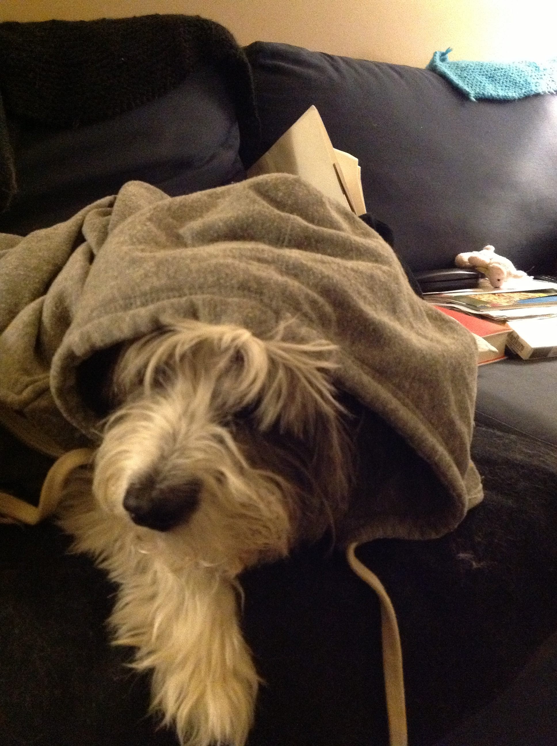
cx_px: 278
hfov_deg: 40.6
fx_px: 753
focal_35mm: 35
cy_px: 373
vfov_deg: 52.7
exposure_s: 1/15
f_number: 2.4
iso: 800
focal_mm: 4.28
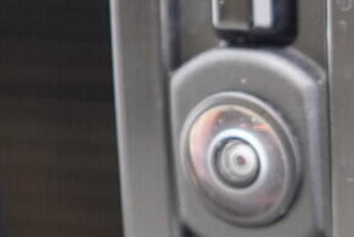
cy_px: 186
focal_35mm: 181
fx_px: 1781
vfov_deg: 7.6
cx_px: 285
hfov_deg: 11.3
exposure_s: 1/40
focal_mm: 24
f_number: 2.8
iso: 640
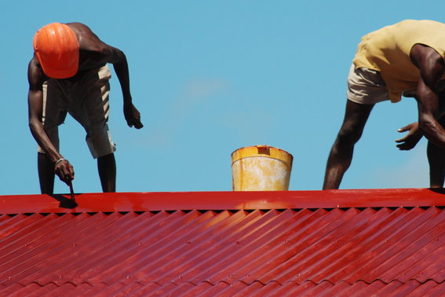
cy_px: 79
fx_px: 6699
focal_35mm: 542
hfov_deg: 3.8
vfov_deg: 2.5
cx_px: 257
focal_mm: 200
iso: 200
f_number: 5
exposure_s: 1/1600
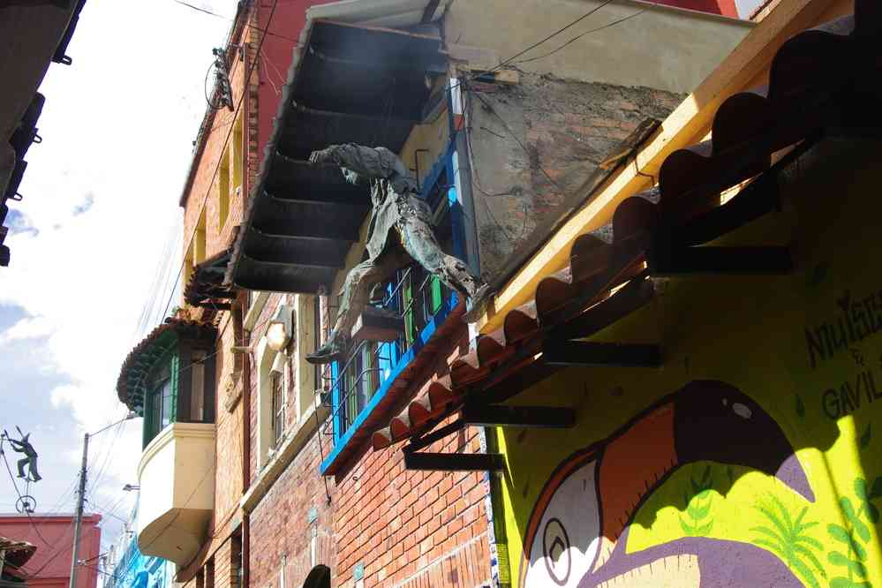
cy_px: 294
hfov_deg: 45.4
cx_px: 441
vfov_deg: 31.2
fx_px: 1053
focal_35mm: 43
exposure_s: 1/60
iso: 200
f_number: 10
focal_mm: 29.4
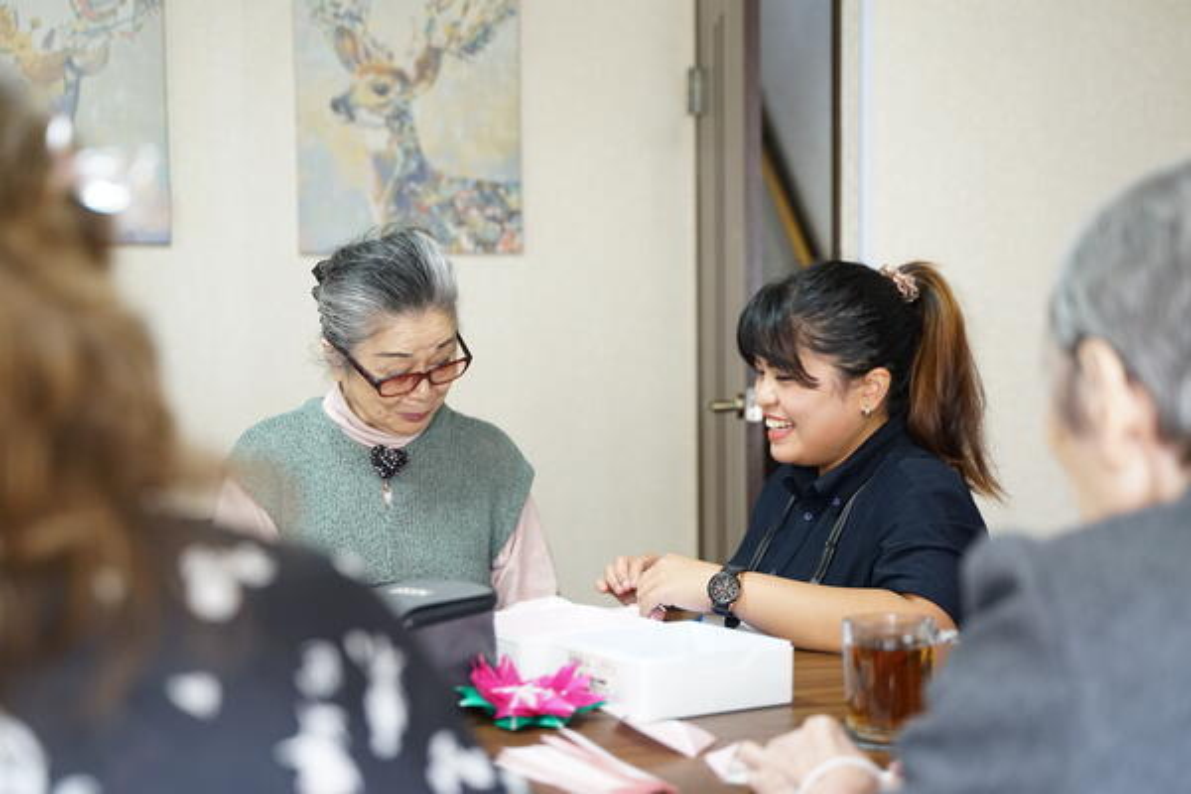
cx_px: 596
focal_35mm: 51
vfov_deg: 26.5
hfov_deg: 38.9
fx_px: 1687
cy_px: 397
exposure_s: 1/160
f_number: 2.8
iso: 2000
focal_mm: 51
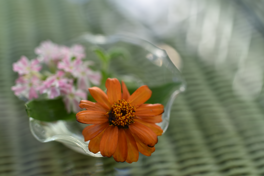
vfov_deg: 29.9
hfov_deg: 43.6
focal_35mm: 45
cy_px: 88
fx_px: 330
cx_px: 132
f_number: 2.8
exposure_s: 1/40
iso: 100
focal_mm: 45
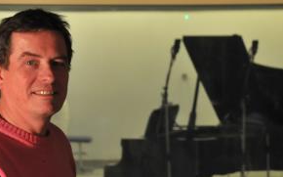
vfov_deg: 6.2
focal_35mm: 209
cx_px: 243
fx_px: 1611
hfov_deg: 10.0
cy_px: 200
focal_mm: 62
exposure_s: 1/15
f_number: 7.1
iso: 800
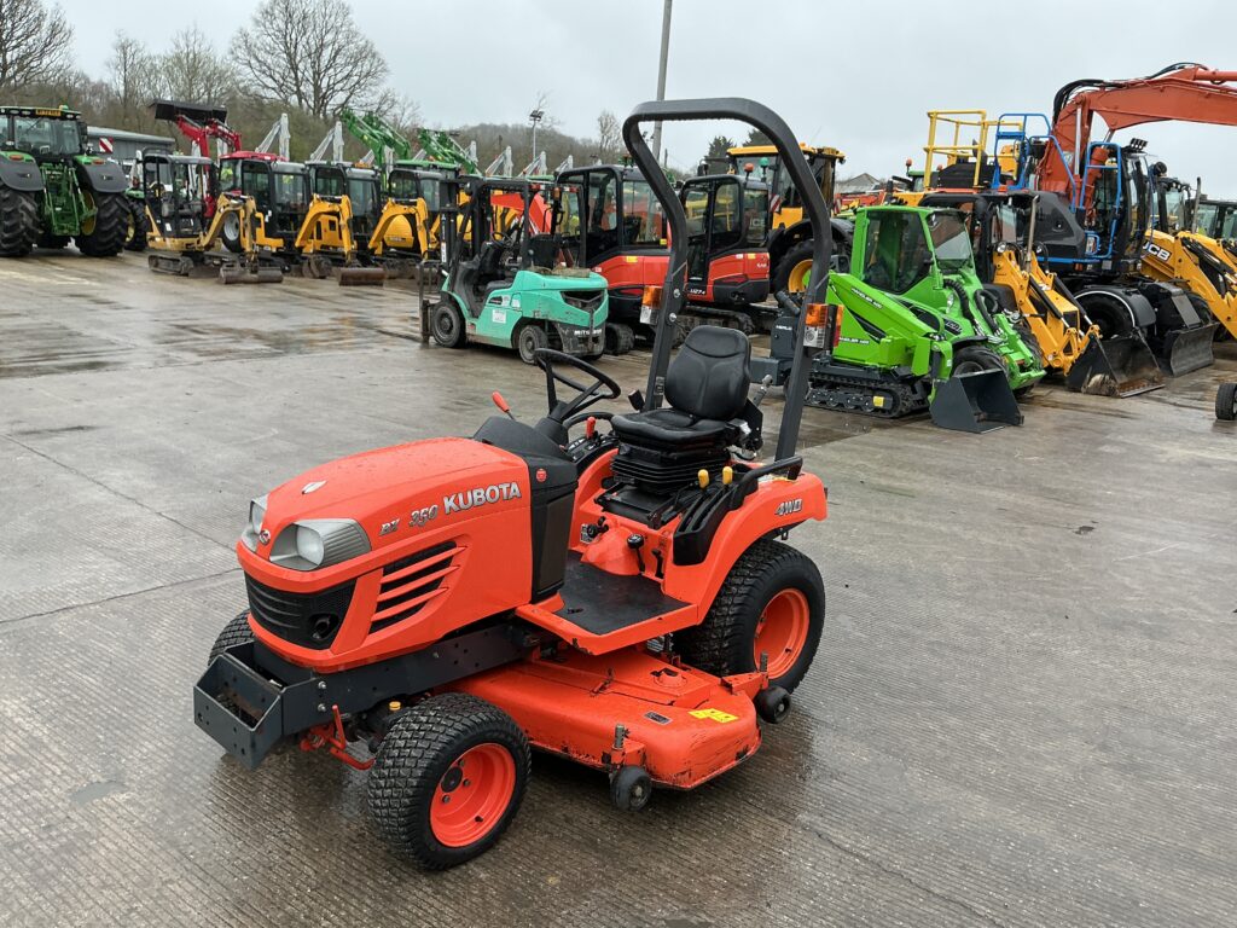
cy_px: 464
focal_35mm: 28
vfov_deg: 49.7
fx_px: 1001
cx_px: 618
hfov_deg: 63.4
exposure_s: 1/461
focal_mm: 3
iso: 25
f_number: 1.8
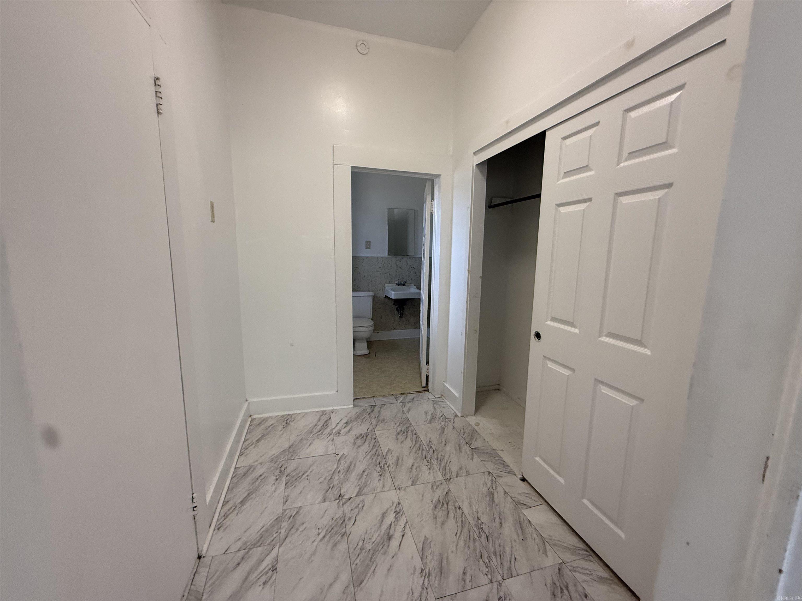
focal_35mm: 14
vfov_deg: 85.7
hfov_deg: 102.1
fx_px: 324
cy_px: 300
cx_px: 401
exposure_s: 1/99
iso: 250
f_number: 2.2
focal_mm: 2.22
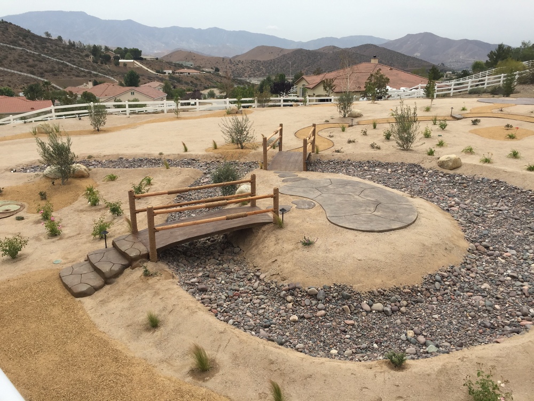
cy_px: 200
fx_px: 447
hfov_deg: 61.7
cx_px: 267
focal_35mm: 29
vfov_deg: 48.2
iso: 32
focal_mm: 4.15
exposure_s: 1/2475
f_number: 2.2
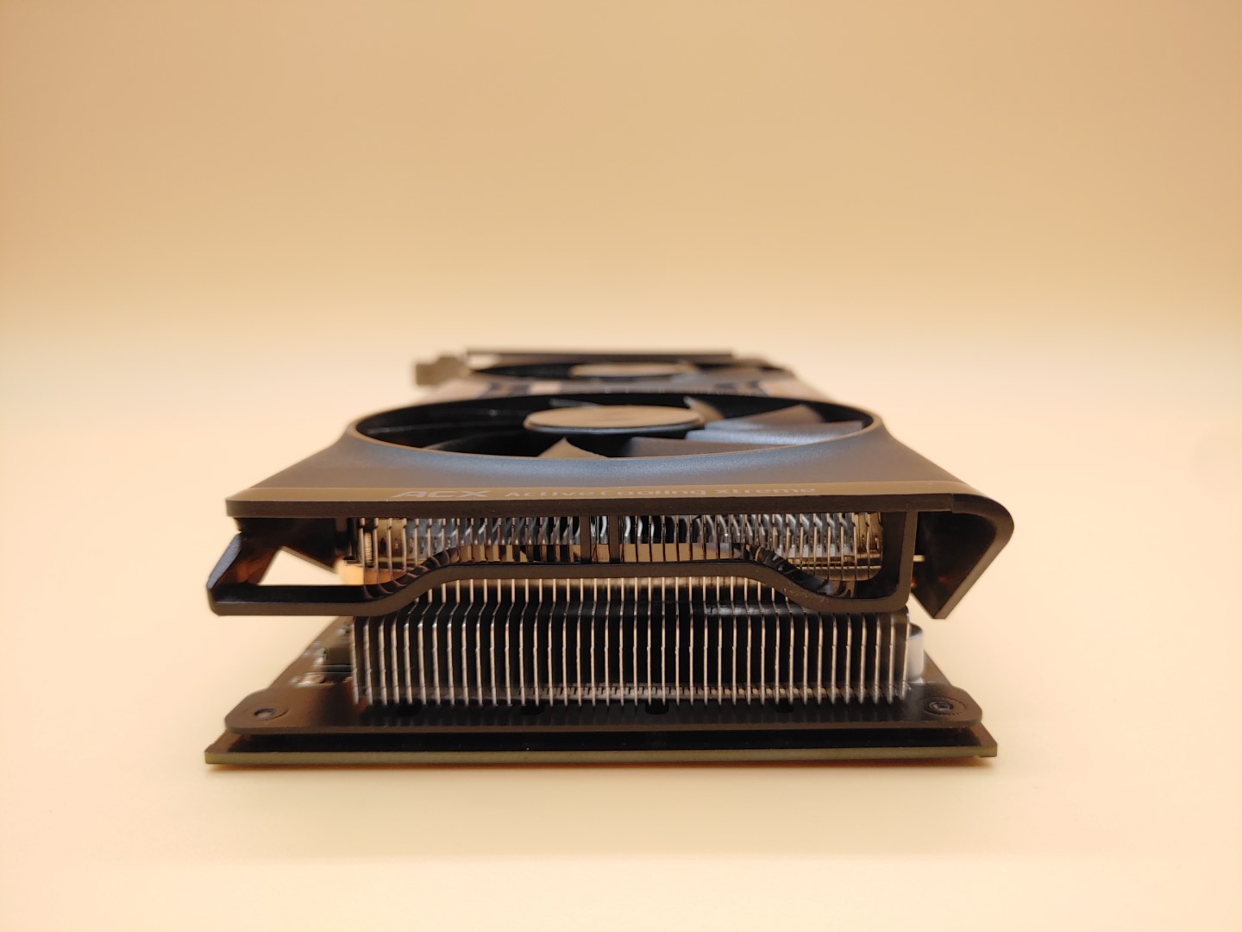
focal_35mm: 26
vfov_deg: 53.1
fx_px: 933
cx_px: 621
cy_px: 466
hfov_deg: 67.3
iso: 50
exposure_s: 1/198
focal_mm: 4.36
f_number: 1.8
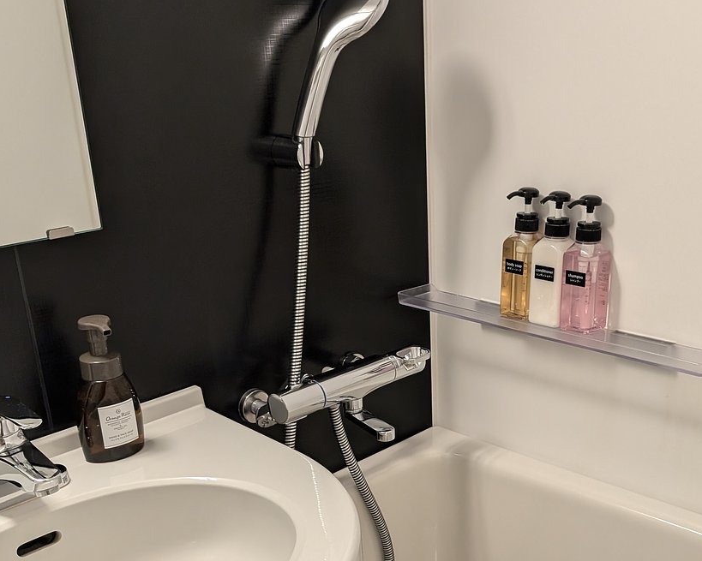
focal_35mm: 44
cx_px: 478
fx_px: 914
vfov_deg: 33.3
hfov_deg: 41.4
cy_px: 440
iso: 594
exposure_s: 1/126
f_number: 1.68
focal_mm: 6.9
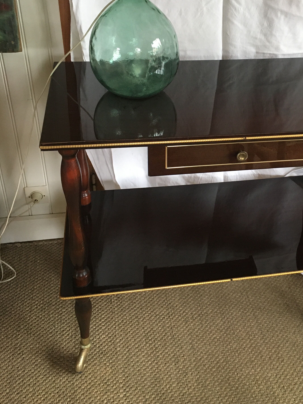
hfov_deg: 34.7
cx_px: 212
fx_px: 479
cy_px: 144
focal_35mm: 41
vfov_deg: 45.3
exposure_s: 1/33
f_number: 2.2
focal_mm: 4.15
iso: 200
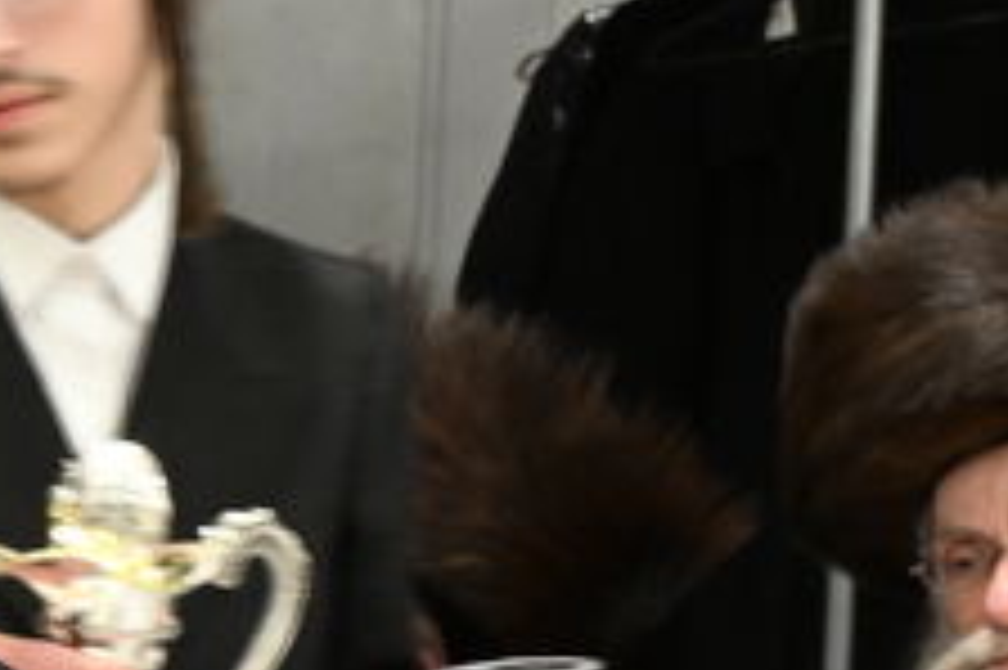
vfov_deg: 7.4
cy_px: 1113
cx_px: -2097
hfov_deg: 9.0
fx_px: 5064
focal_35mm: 181
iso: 1600
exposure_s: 1/60
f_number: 8
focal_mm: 29
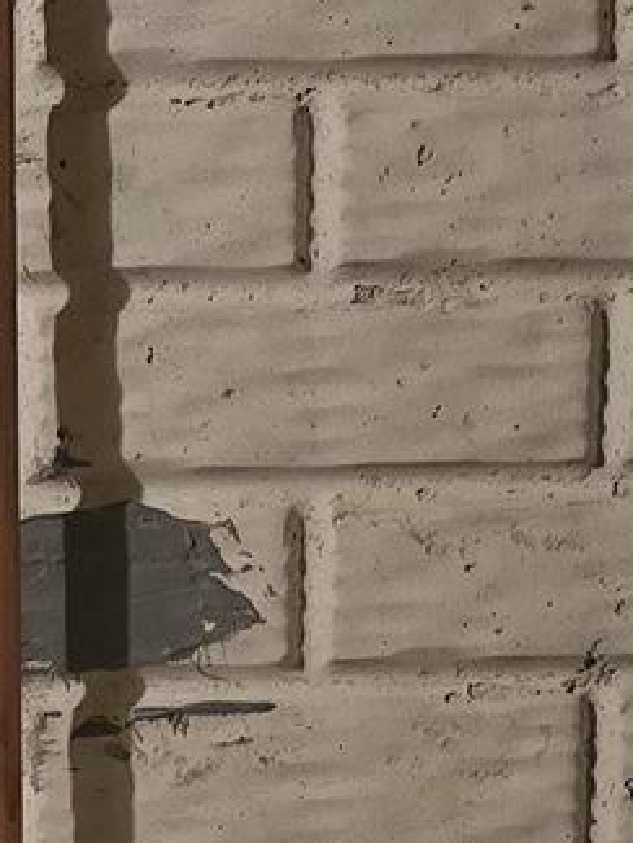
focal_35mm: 163
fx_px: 3972
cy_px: 944
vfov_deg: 11.9
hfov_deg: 8.9
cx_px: -332
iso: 800
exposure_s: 1/60
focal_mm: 6.3
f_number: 1.7
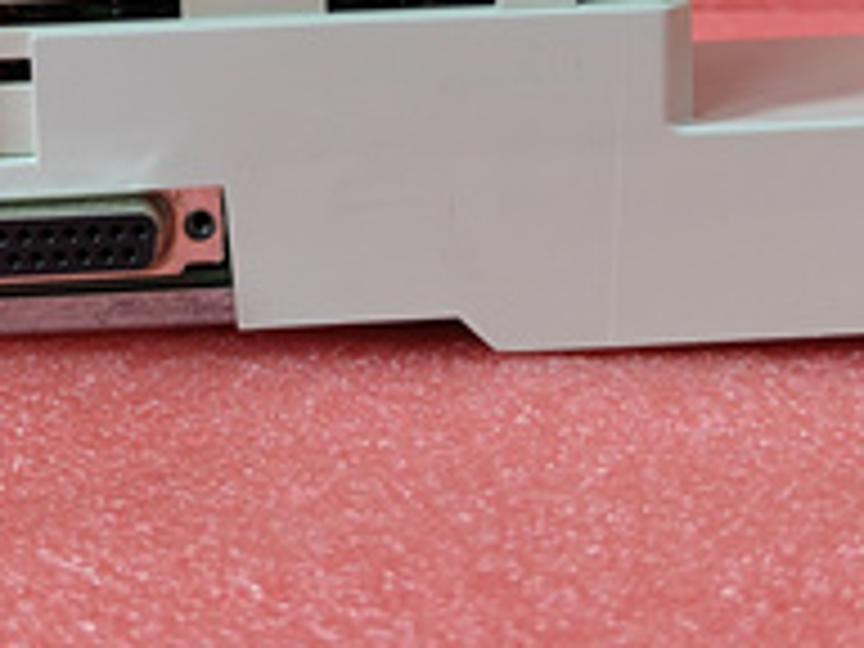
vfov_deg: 23.5
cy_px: 25
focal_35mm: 60
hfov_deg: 32.1
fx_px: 1498
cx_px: 342
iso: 1694
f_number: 1.9
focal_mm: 5.52
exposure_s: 1/50
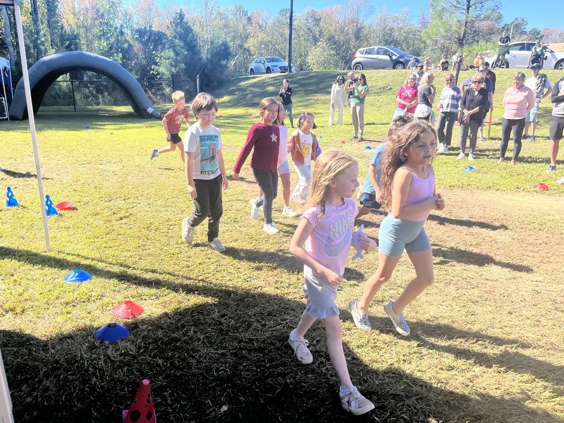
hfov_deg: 67.3
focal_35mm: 26
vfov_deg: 53.1
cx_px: 282
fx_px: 424
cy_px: 212
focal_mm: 5.1
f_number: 1.6
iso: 50
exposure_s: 1/1225
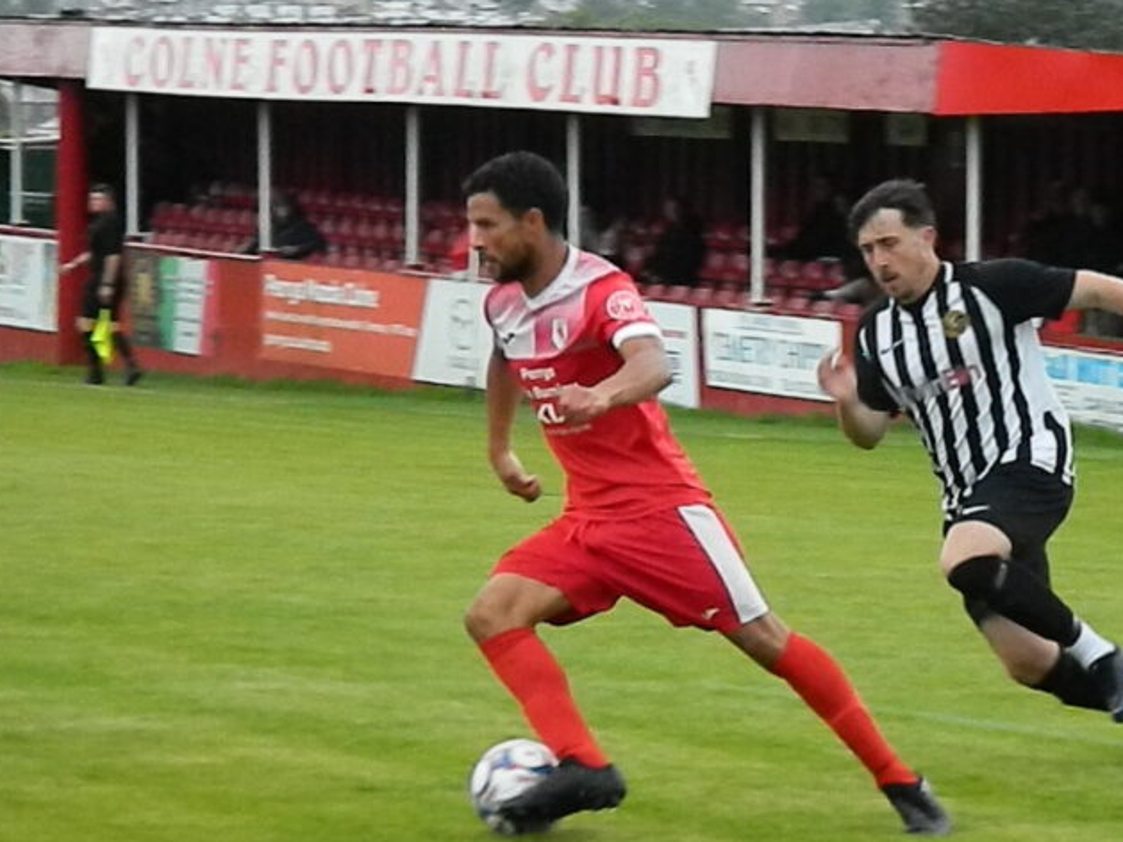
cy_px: 460
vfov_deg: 6.9
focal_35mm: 216
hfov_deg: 9.2
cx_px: 616
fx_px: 7009
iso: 900
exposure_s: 1/200
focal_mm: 31.8
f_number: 5.1
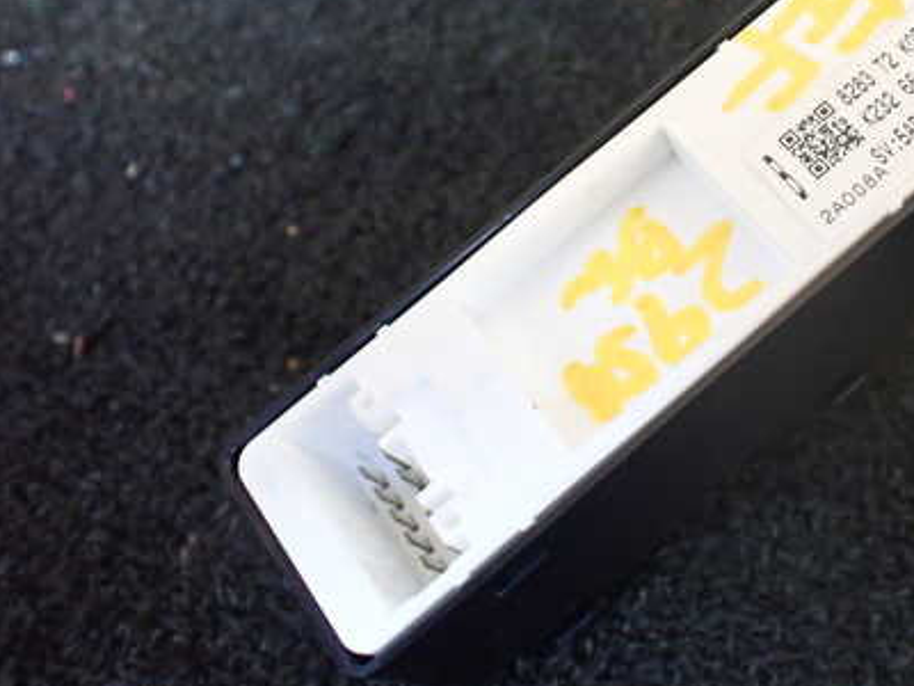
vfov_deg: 32.1
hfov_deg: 41.3
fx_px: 1188
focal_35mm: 45
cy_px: 265
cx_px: 640
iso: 800
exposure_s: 1/125
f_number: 2.3
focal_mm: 5.4
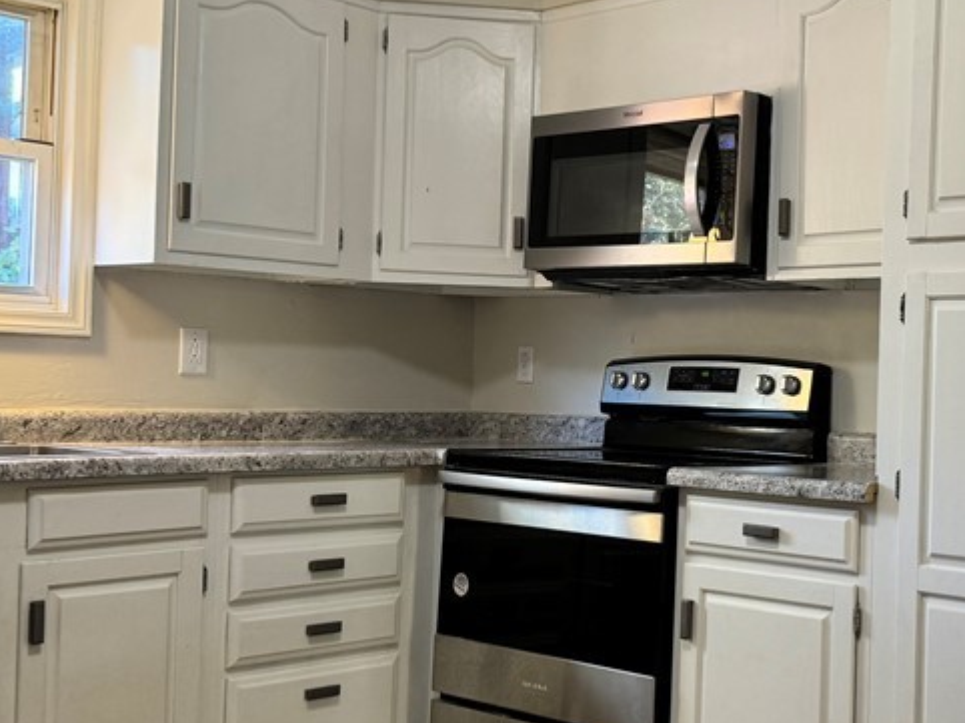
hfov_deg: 36.3
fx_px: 1421
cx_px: 765
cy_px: 363
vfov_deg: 28.5
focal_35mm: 51
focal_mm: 6.86
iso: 160
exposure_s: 1/60
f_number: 1.78
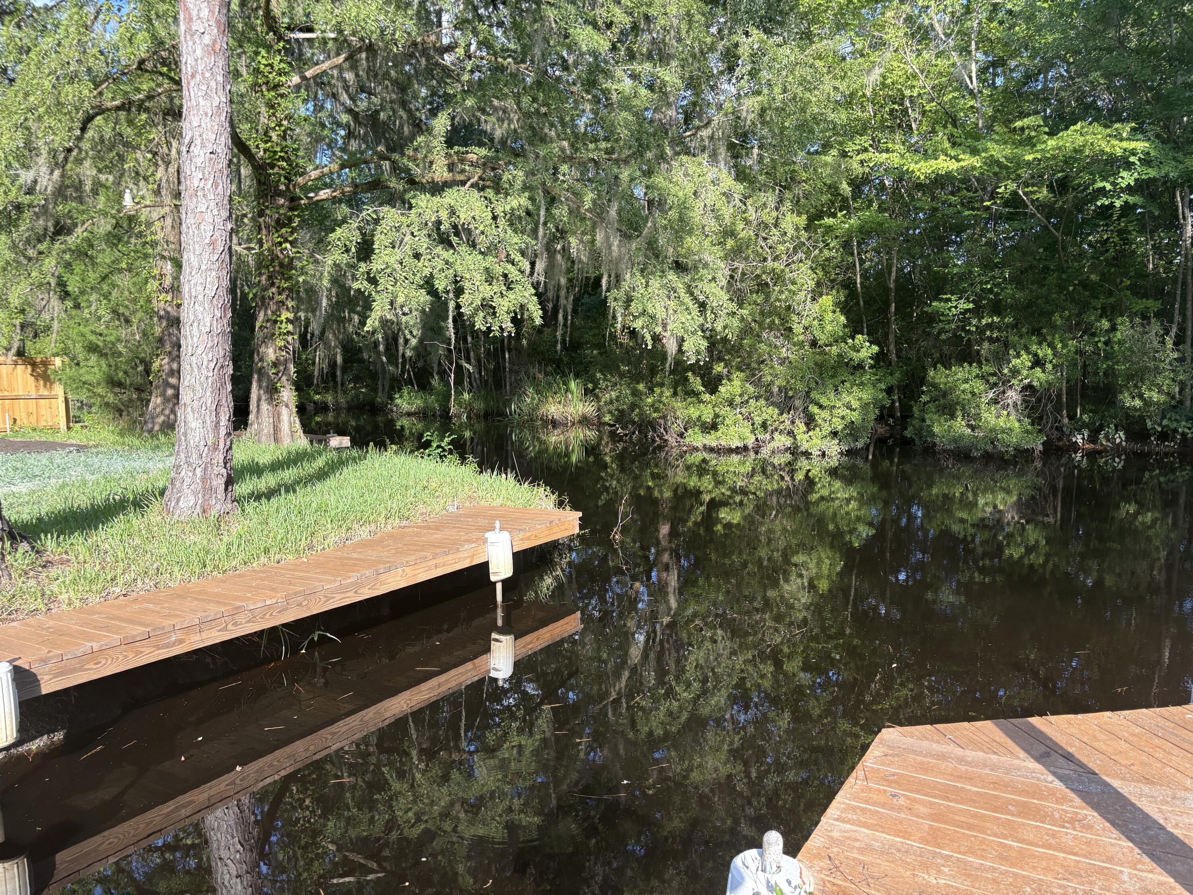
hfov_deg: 67.3
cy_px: 448
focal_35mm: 26
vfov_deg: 53.1
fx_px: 896
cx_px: 596
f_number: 1.6
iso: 50
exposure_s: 1/596
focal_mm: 5.96
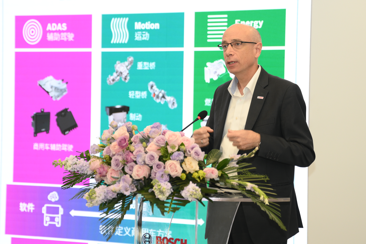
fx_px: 1341
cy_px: 122
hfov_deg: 15.5
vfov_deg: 10.4
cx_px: 183
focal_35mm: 132
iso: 500
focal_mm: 88
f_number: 2.8
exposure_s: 1/160
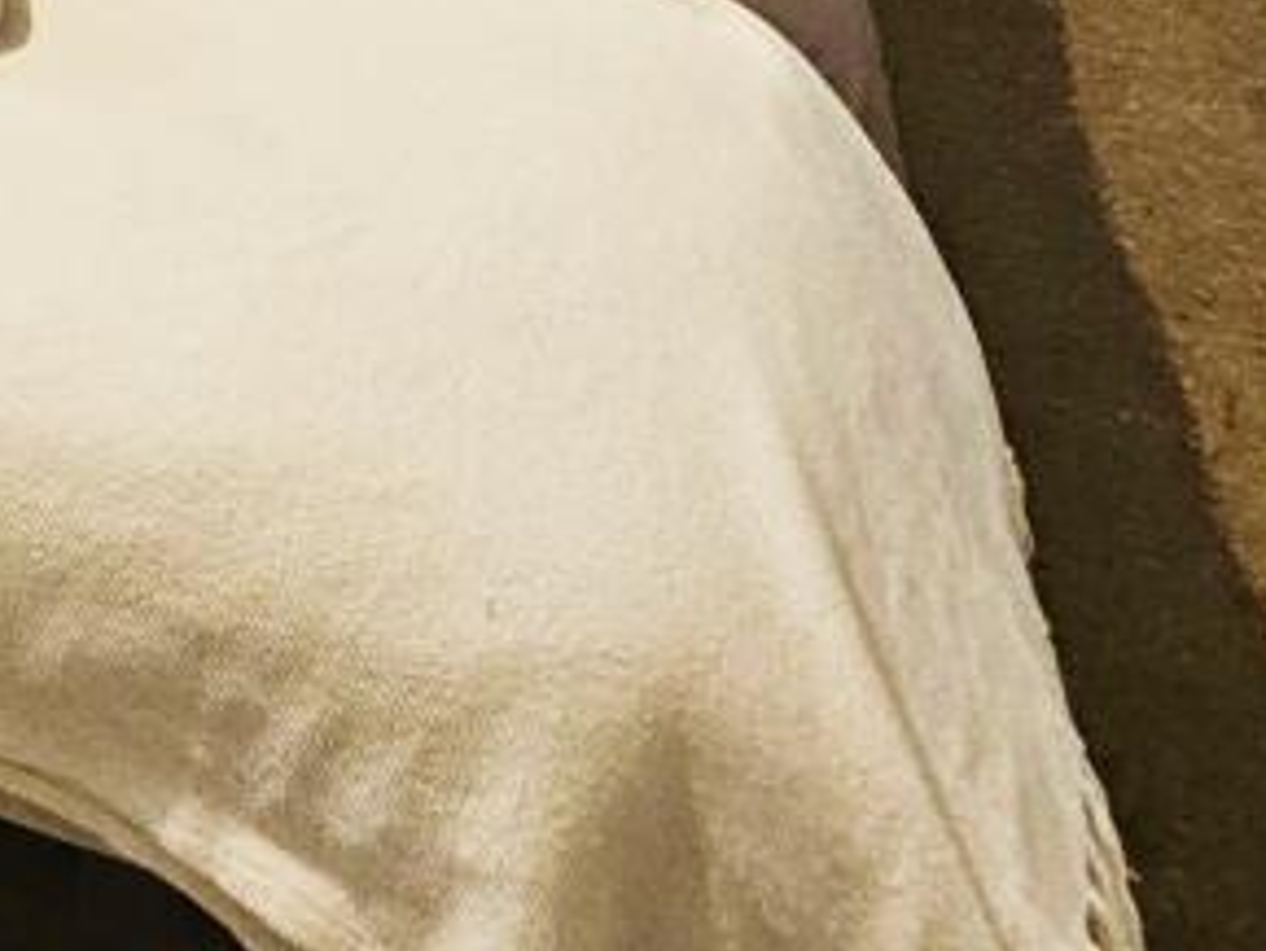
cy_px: -517
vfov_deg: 24.0
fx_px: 1683
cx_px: -289
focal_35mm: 46
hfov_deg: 33.0
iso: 250
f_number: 2.2
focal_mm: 1.7
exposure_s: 1/50
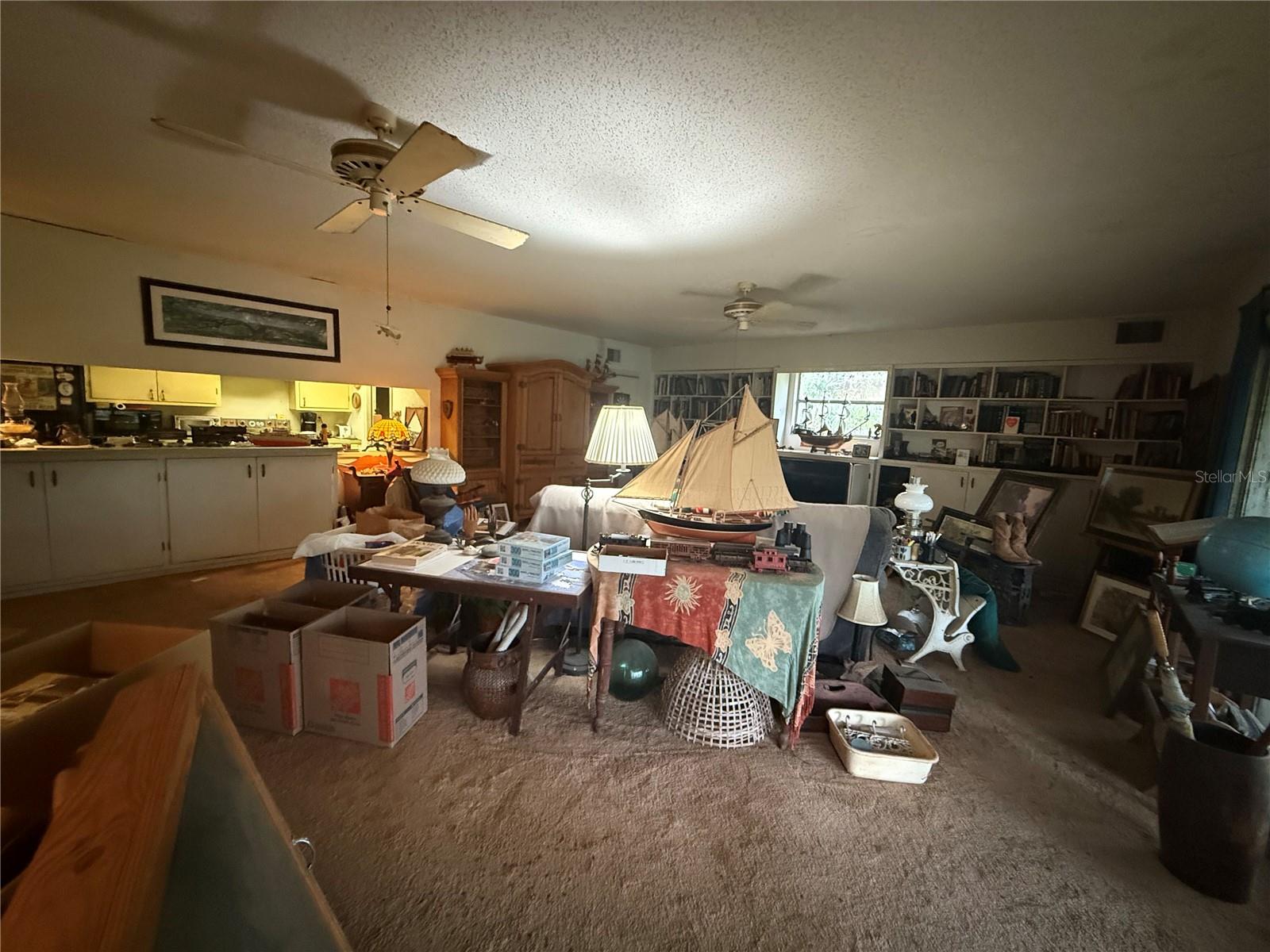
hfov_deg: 102.1
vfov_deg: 85.7
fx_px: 514
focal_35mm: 14
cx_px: 635
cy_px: 476
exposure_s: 1/40
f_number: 2.2
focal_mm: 2.22
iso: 1000
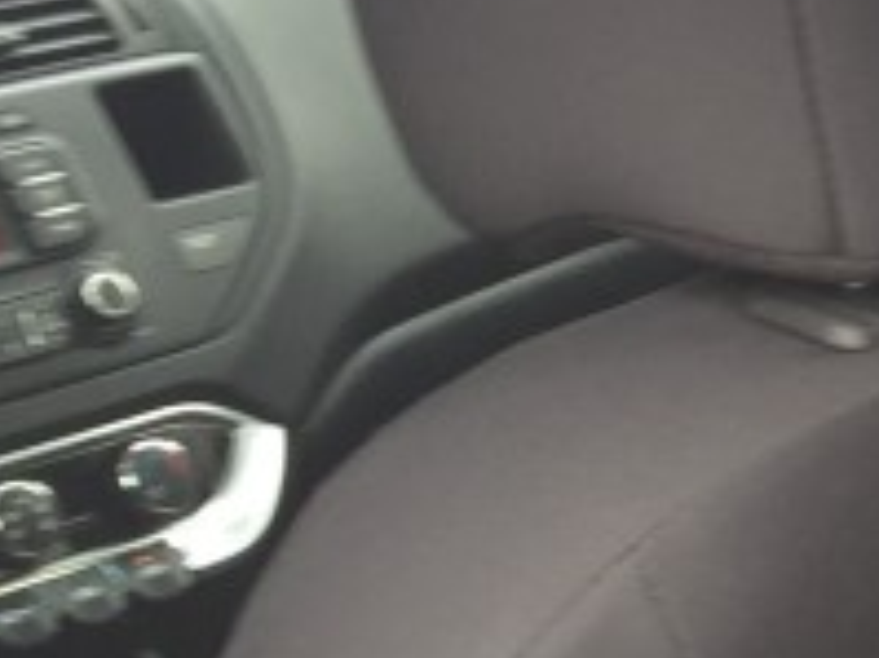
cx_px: 1754
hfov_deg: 11.9
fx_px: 3781
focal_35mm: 149
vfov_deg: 9.8
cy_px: 777
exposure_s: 1/60
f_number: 2.2
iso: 32
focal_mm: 4.15
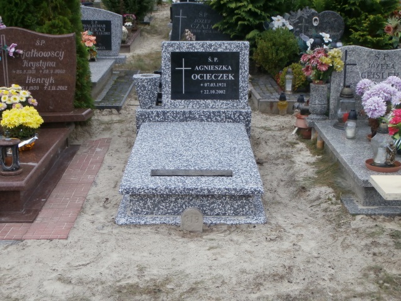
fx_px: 544
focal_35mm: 47
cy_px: 150
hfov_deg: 40.4
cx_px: 200
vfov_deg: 30.9
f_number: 4.2
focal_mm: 8.29
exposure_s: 1/200
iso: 100
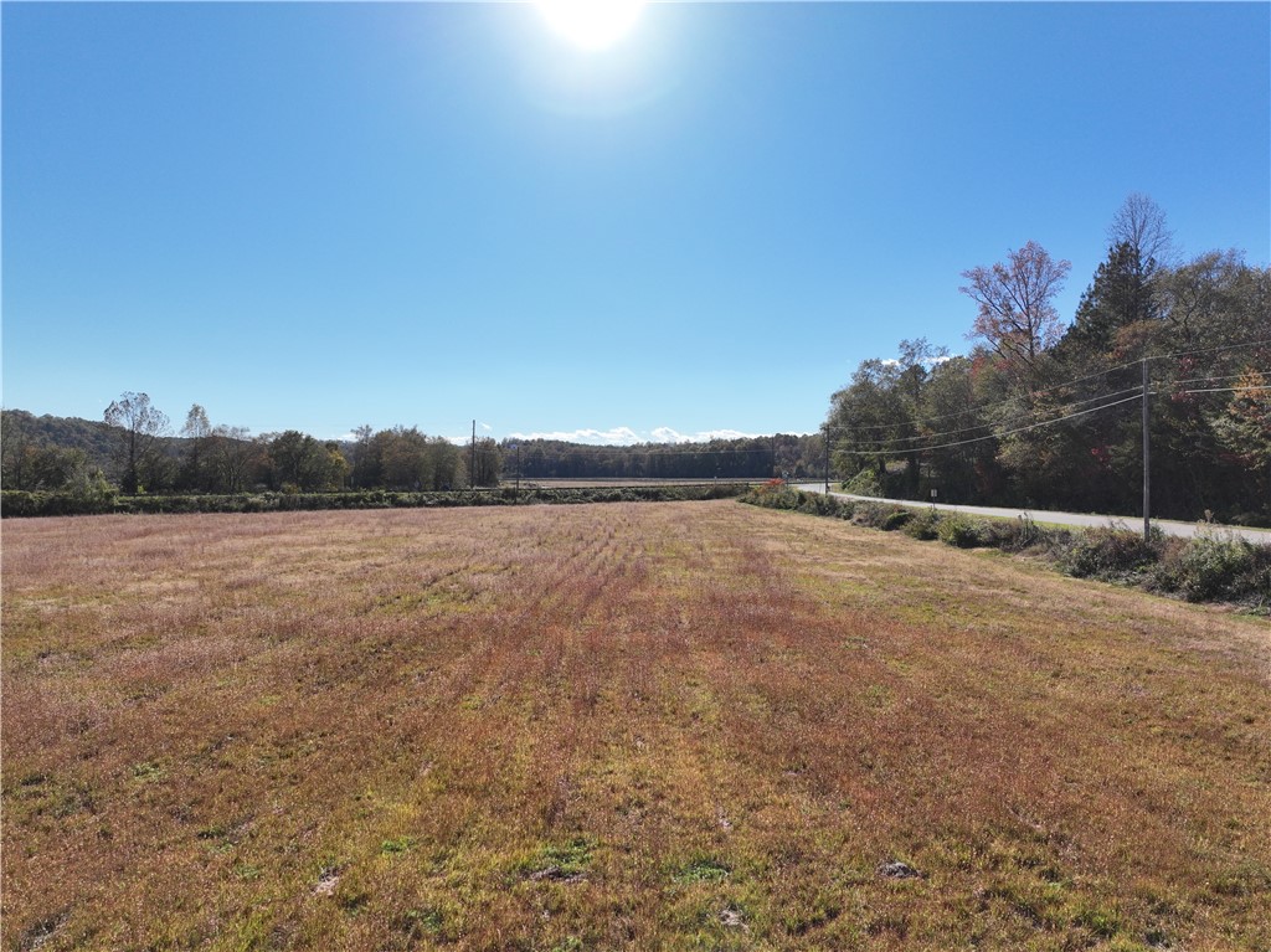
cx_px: 636
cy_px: 476
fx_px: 881
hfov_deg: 71.6
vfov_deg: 56.8
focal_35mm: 24
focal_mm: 12.29
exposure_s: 1/400
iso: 190
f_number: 2.8
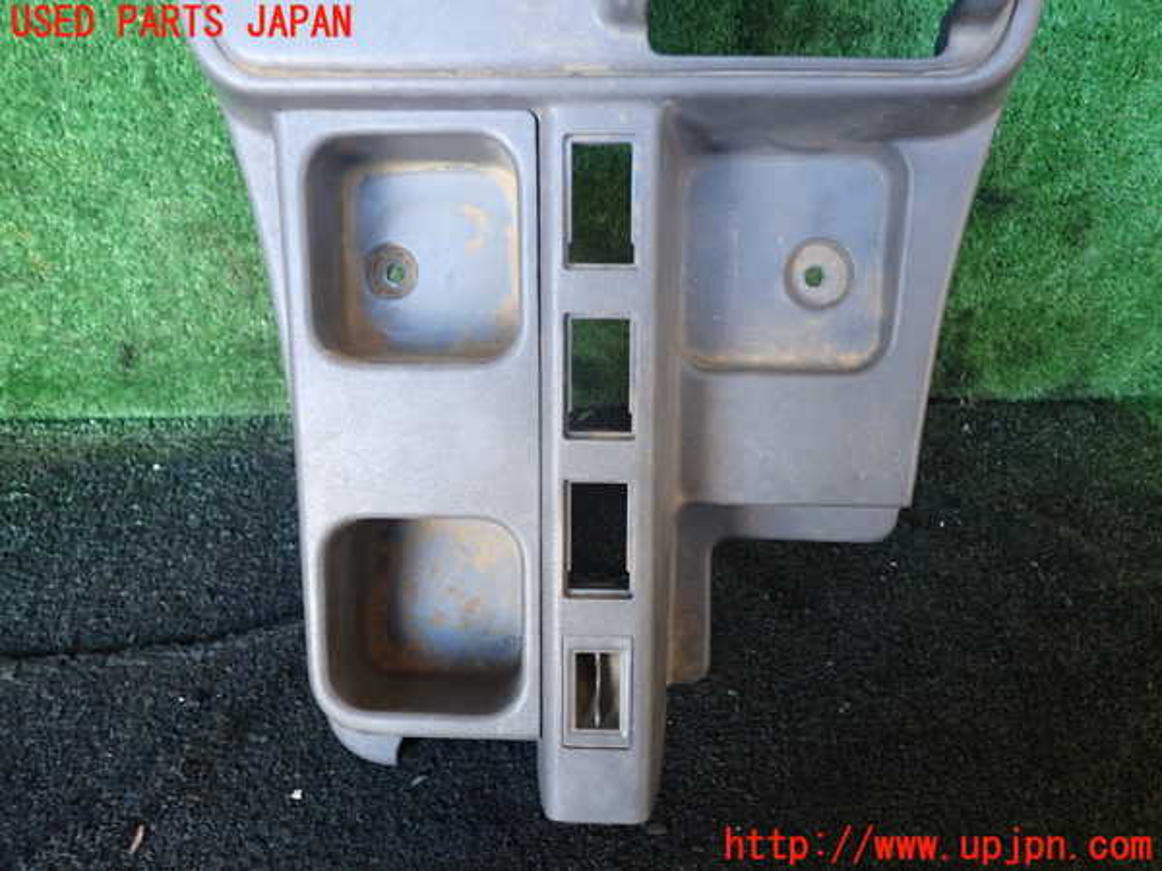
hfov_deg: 60.0
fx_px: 1007
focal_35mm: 30
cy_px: 436
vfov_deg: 46.8
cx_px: 581
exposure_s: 1/30
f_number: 2.3
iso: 250
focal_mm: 5.4
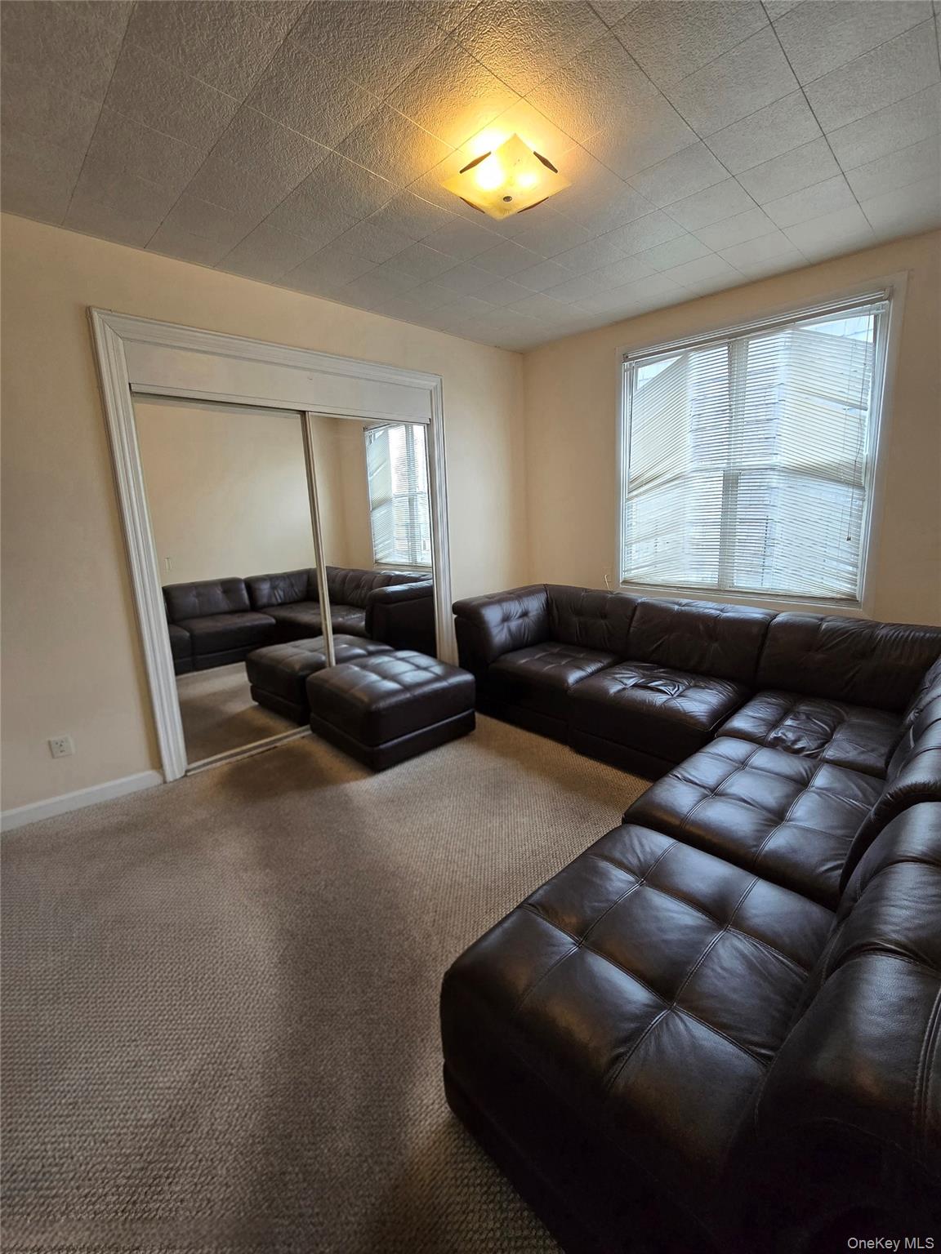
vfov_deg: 106.2
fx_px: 471
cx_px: 470
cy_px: 627
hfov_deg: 89.9
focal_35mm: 13
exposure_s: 1/60.2
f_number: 2.2
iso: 250
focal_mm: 2.2
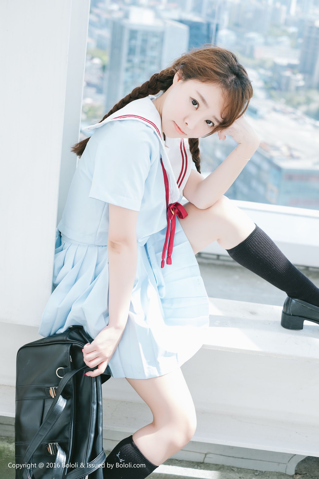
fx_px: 704
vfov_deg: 37.5
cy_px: 240
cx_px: 160
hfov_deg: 25.5
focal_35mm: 53
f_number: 2.8
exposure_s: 1/400
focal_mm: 35
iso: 100
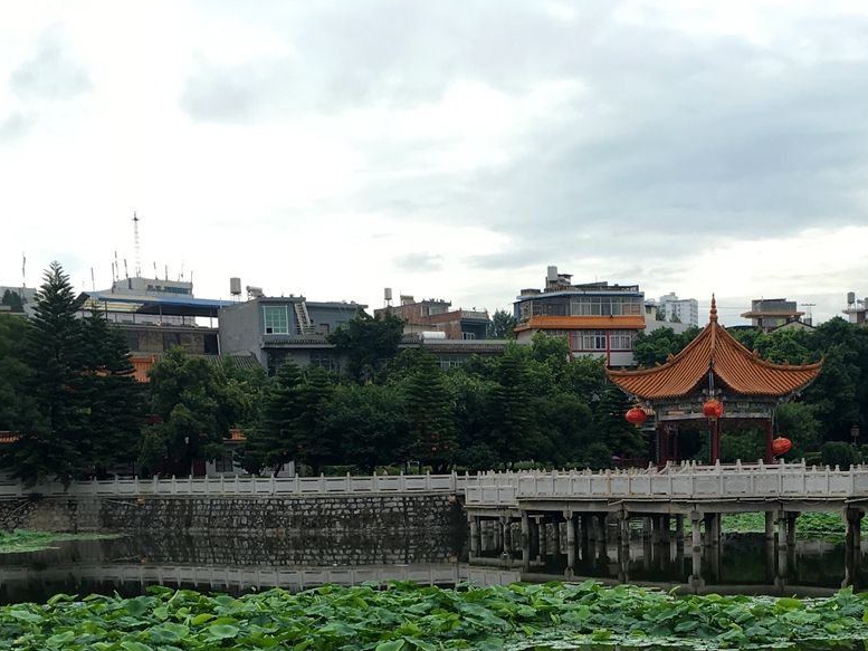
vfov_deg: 25.1
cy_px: 620
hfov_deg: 33.9
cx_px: 608
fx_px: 1404
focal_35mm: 56
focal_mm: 4.15
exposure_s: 1/527
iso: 25
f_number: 2.2
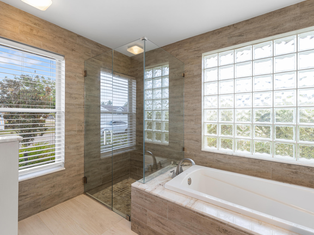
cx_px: 145
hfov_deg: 94.3
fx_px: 145
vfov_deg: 78.1
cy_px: 117
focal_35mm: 16
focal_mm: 14
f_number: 9
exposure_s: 1/4
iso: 250
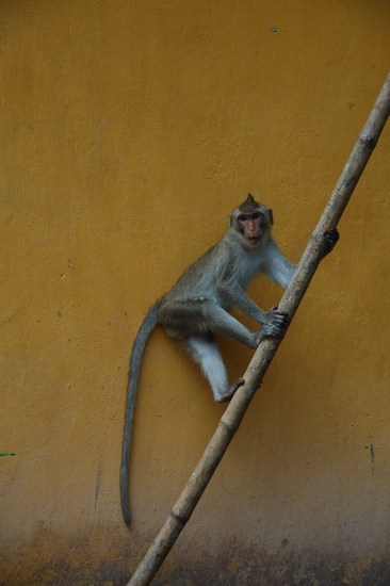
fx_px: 1513
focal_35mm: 93
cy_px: 293
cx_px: 195
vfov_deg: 21.9
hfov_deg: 14.7
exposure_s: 1/320
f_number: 5.3
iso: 200
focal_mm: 62
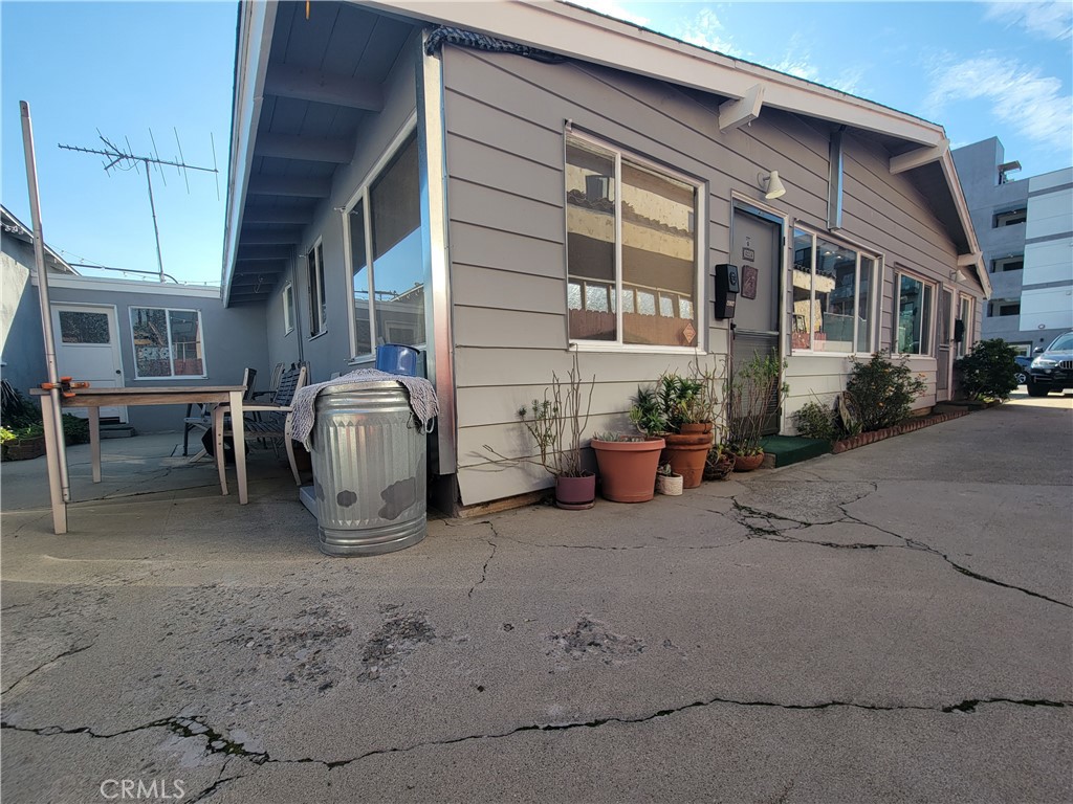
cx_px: 536
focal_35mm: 13
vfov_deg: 89.9
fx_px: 403
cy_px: 402
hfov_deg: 106.2
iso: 50
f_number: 2.2
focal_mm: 2.2
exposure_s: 1/740
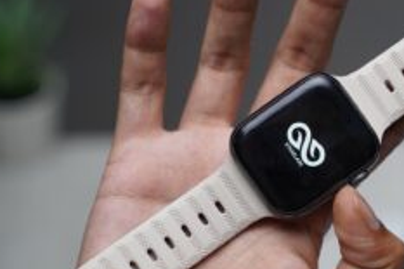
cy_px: 159
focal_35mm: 110
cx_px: 291
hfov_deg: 18.5
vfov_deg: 12.4
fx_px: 1234
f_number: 4
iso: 640
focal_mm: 64
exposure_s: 1/80
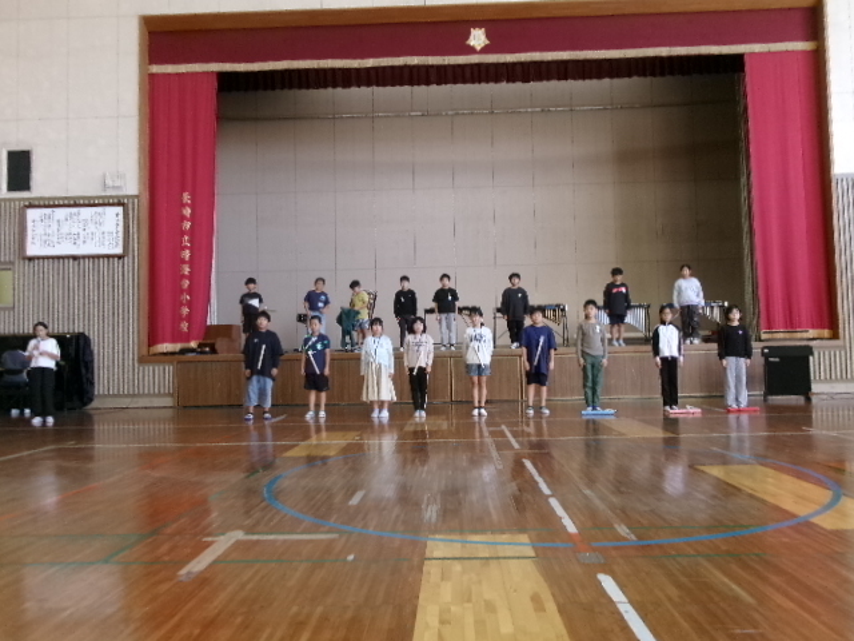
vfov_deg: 49.7
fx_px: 691
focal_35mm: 28
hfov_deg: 63.4
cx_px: 427
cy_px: 320
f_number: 3.9
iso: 254
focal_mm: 5.1
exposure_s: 1/34
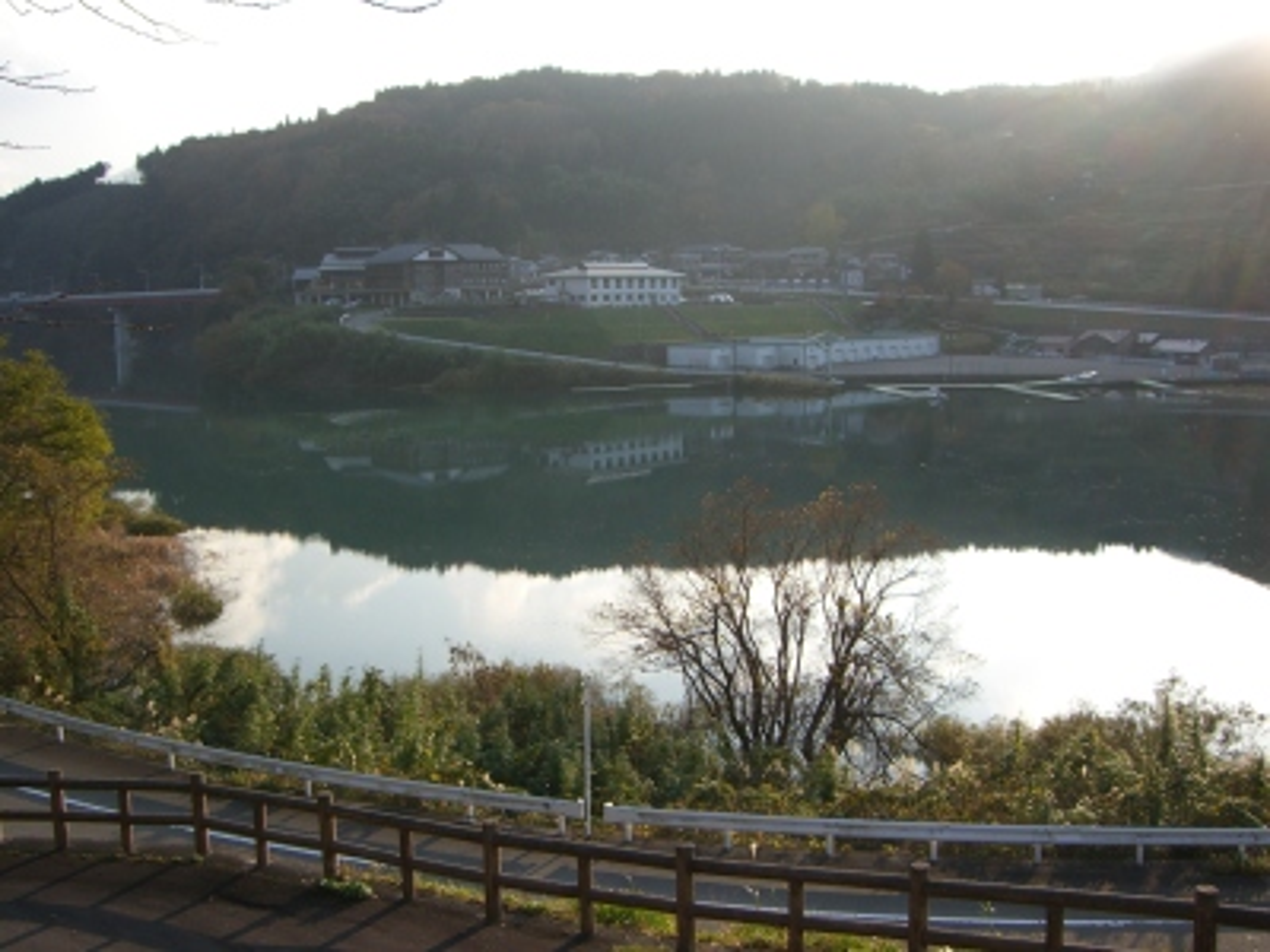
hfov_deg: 49.0
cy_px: 476
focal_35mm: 38
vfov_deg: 37.7
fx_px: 1394
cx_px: 635
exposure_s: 1/200
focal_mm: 6.2
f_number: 4.3
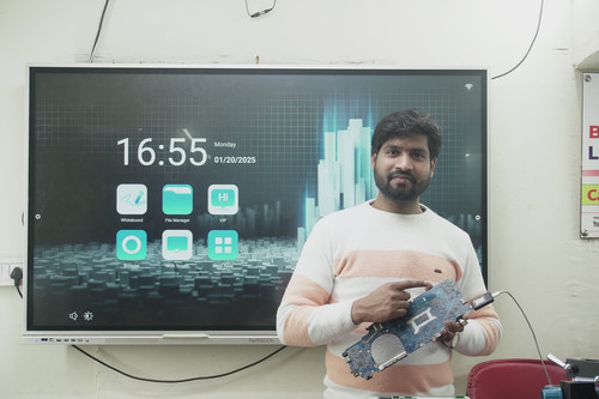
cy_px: 200
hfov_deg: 34.2
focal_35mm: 58
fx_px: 973
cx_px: 300
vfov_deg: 23.2
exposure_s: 1/40
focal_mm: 39
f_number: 6.3
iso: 400
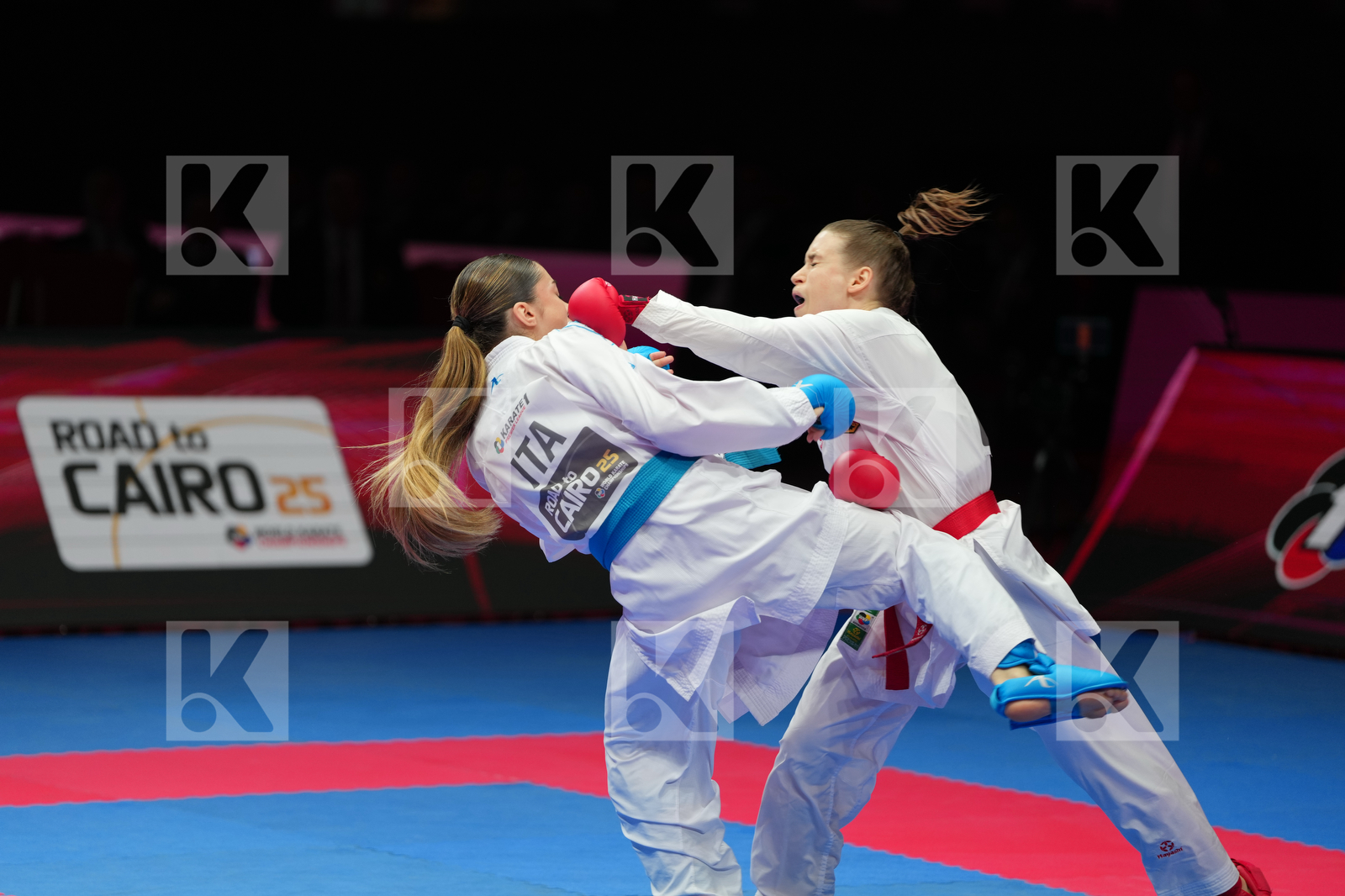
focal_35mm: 182
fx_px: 6798
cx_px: 672
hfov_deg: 11.3
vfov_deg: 7.5
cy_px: 448
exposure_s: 1/1000
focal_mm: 182
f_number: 2.8
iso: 640
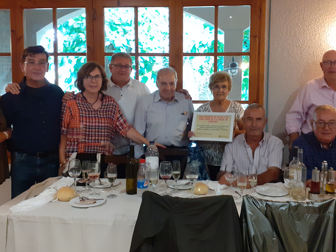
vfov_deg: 37.6
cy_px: 105
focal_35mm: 38
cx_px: 179
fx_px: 369
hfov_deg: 48.9
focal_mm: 3.6
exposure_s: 1/25
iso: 320
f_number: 1.9
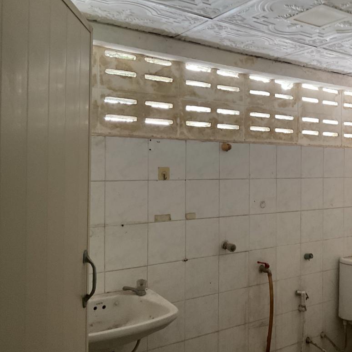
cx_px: 254
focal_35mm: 38
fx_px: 437
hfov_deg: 42.8
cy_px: 179
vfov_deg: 43.9
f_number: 1.8
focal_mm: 3
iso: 250
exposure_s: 1/25
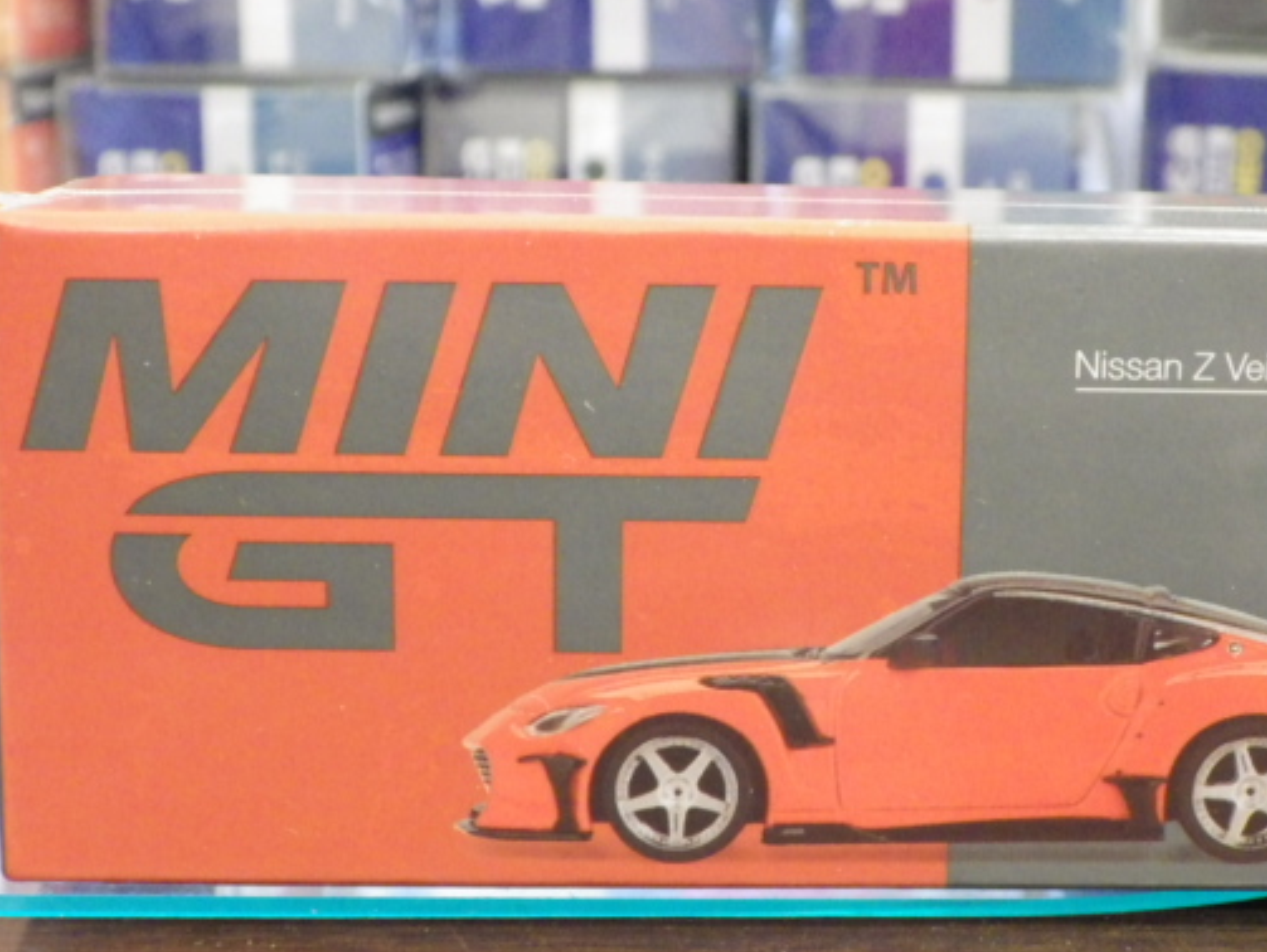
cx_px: 741
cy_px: 544
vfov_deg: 19.7
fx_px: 2747
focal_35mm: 75
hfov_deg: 25.9
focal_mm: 10.7
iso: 1250
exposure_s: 1/25
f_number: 4
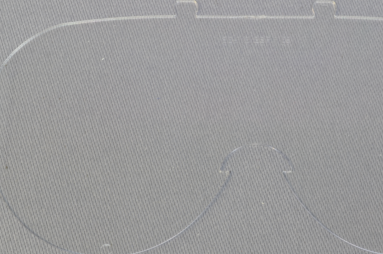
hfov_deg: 22.8
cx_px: 258
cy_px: 138
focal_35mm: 89
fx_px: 945
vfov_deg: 15.3
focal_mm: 38
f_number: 20
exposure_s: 8
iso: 125
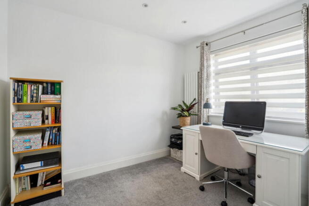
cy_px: 103
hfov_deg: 96.7
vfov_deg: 73.8
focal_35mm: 16
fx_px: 137
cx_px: 154
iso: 640
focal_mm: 16
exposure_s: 1/20
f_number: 8
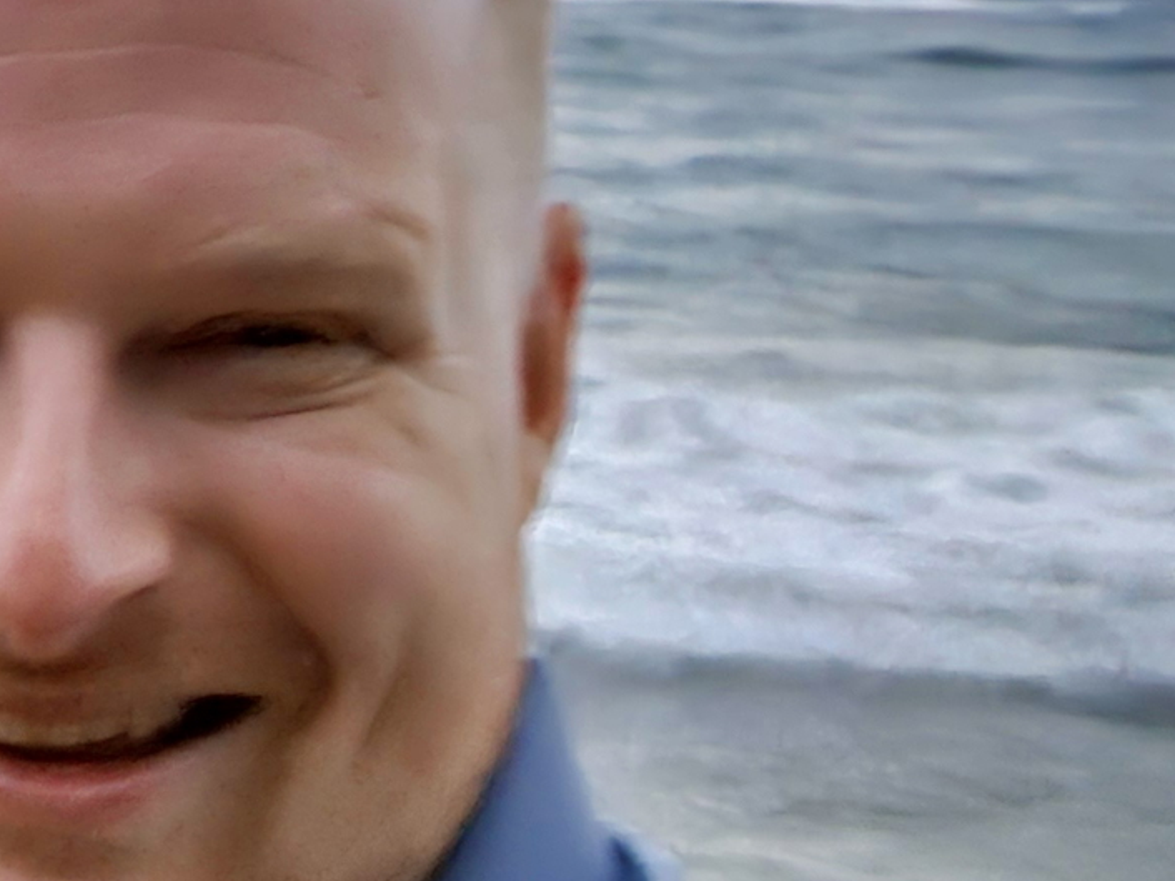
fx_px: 2884
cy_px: 660
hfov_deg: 20.8
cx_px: -388
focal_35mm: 85
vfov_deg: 17.3
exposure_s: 1/5.11
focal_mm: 3.3
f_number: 2.2
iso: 1600
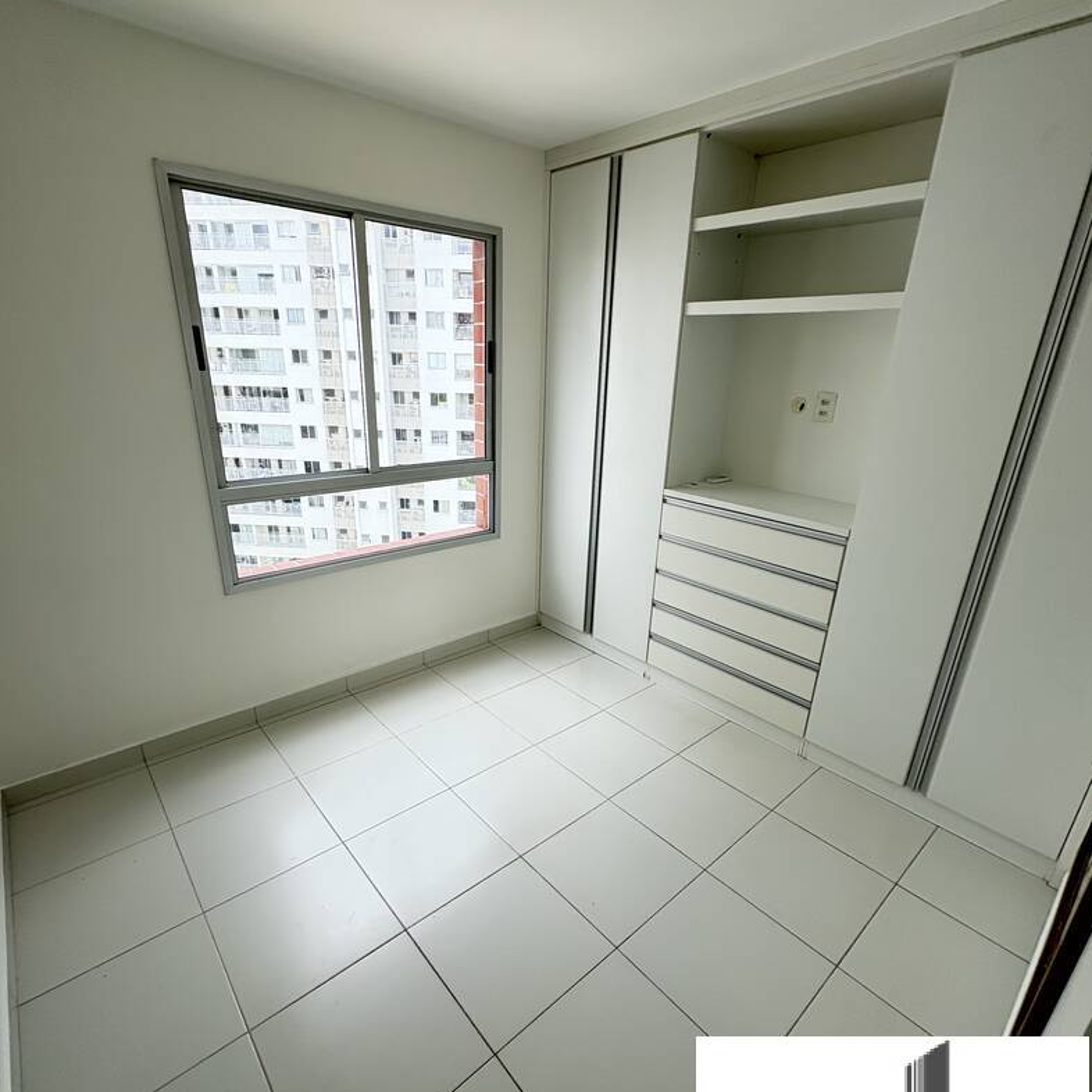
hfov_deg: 84.0
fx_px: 607
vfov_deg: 83.8
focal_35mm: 17
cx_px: 540
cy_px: 584
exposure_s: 1/212
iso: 64
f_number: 2.2
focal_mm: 2.22
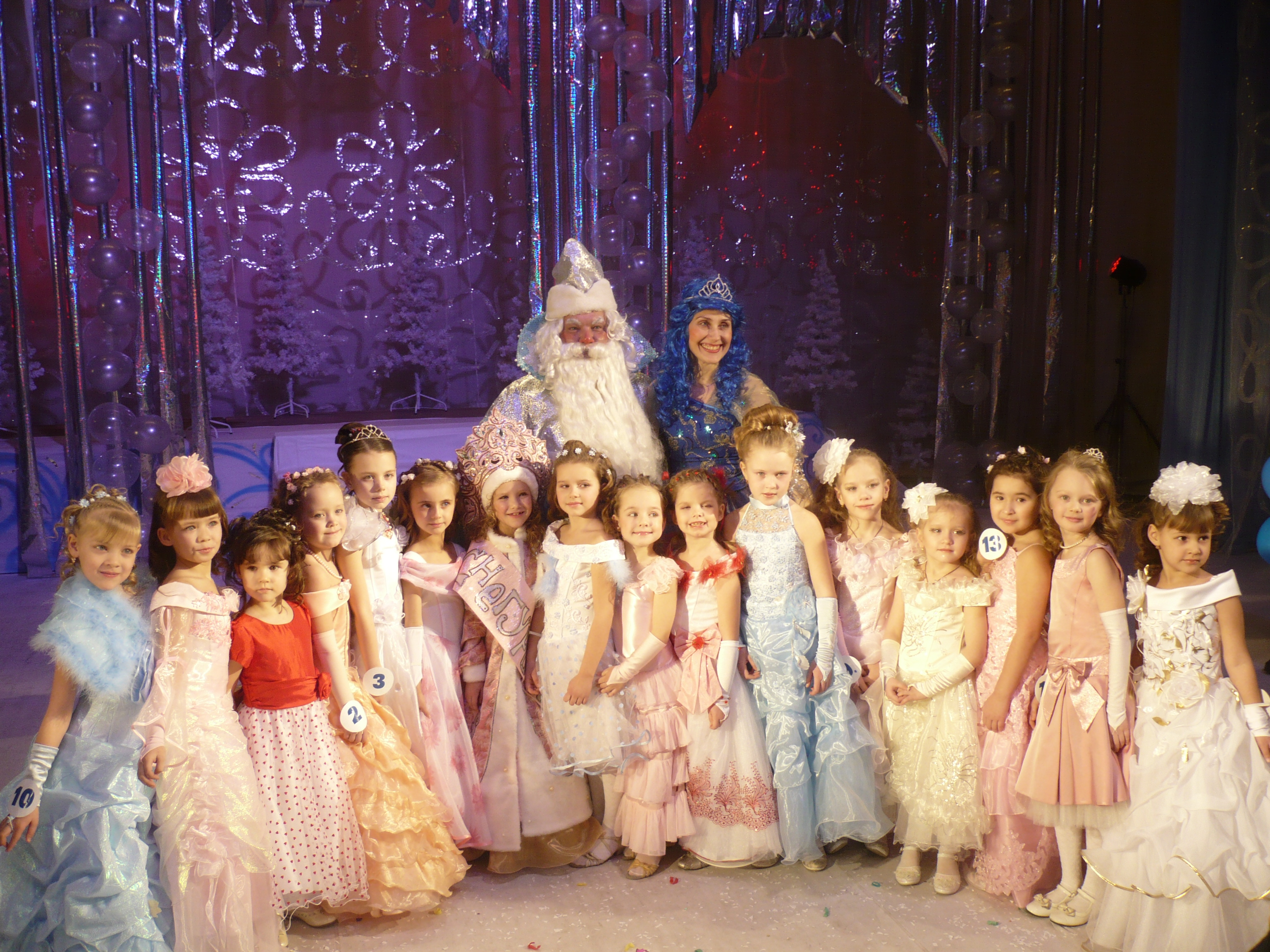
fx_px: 1284
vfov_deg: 40.7
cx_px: 635
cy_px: 476
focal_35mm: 35
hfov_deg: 52.6
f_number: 2.8
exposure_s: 1/40
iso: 100
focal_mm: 5.8
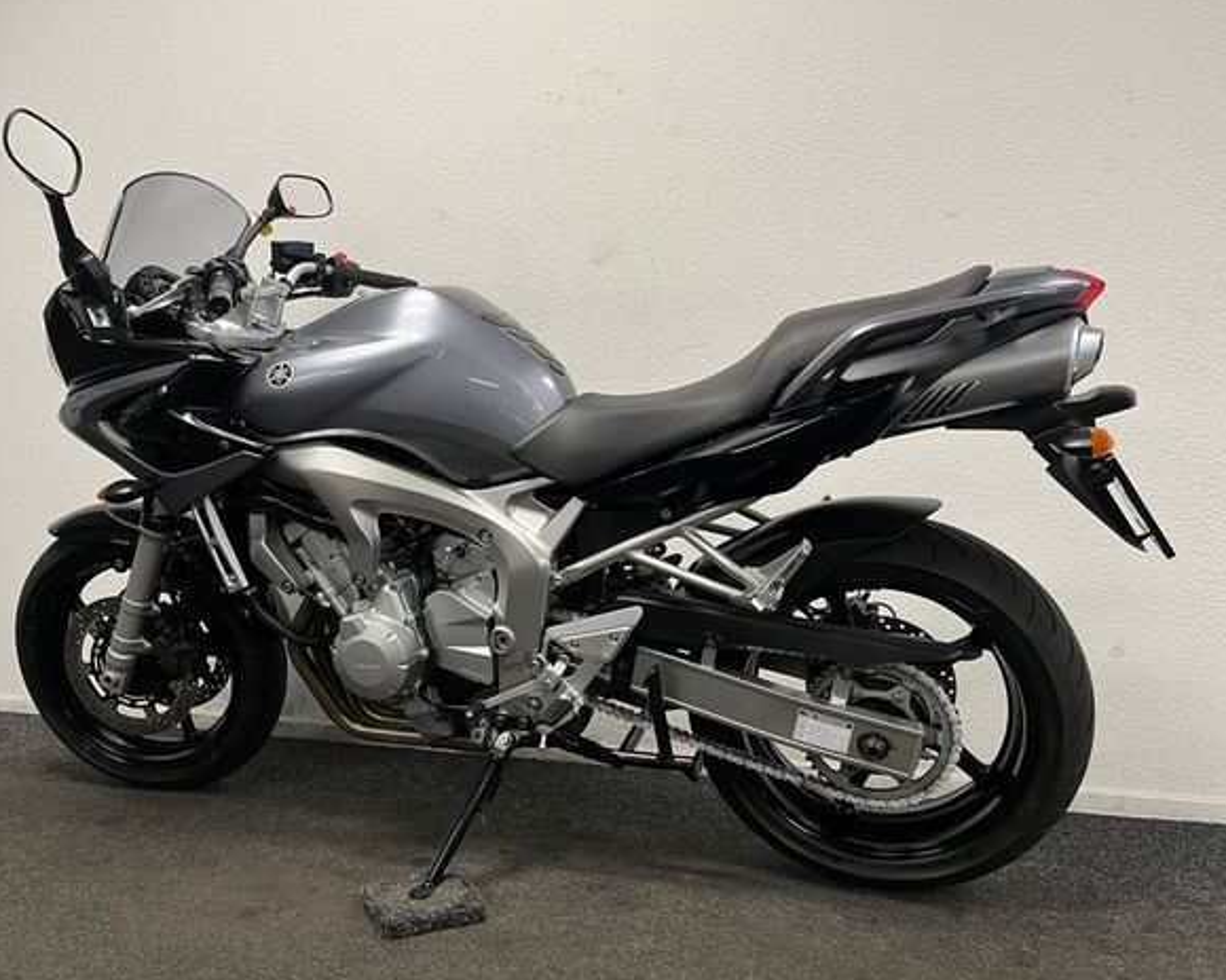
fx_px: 1016
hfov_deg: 62.1
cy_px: 494
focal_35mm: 28
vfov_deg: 51.5
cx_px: 566
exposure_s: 1/50
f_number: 1.6
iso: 80
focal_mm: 5.1
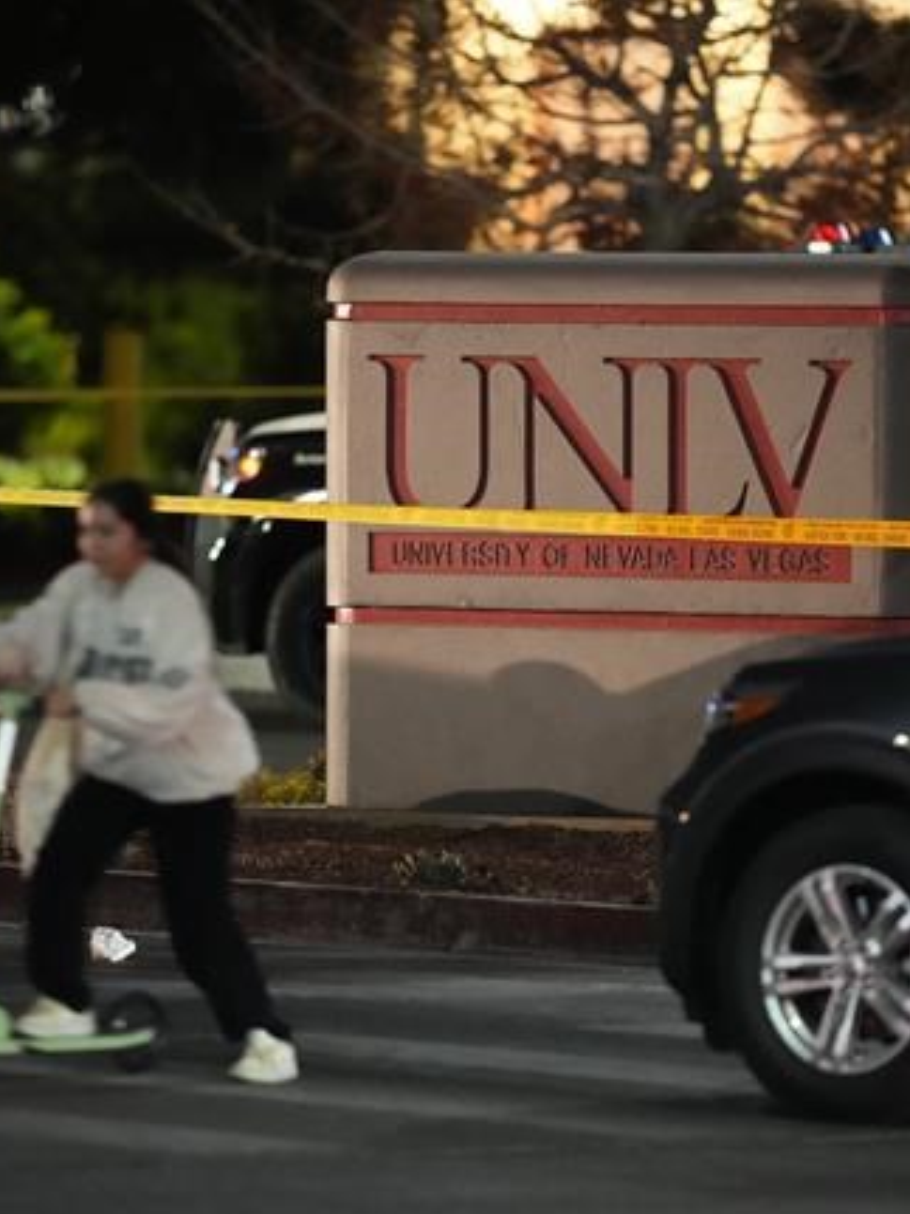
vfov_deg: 3.4
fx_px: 20340
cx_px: 524
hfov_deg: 2.6
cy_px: 607
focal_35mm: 580
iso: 12800
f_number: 2.8
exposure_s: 1/60
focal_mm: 400
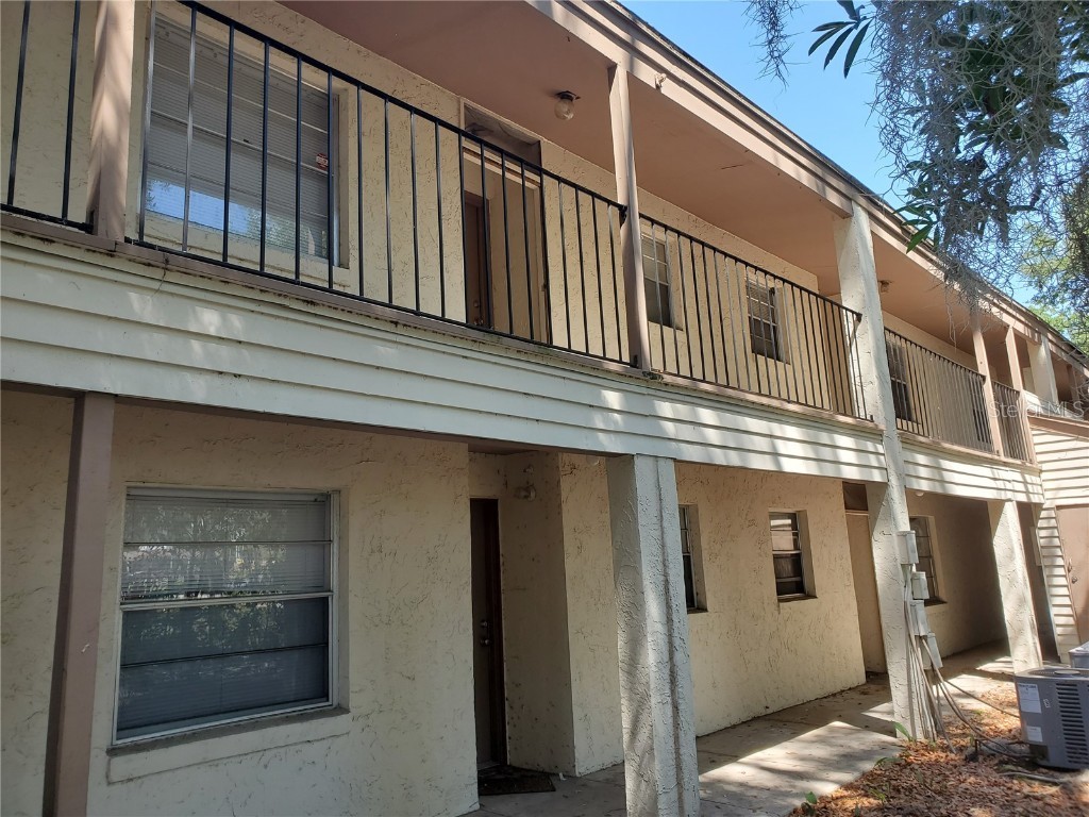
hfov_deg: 67.3
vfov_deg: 53.1
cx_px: 544
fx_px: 818
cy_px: 408
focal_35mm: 26
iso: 50
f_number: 2.4
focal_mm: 4.3
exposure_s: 1/254
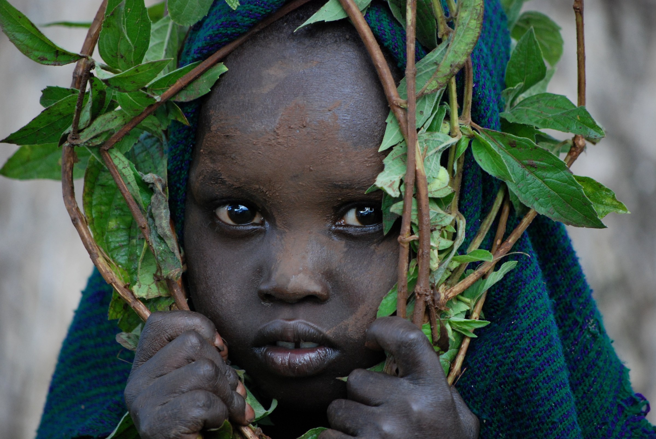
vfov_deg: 5.7
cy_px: 220
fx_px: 4378
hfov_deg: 8.6
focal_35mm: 240
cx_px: 328
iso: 640
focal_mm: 160
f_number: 5.3
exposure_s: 1/160
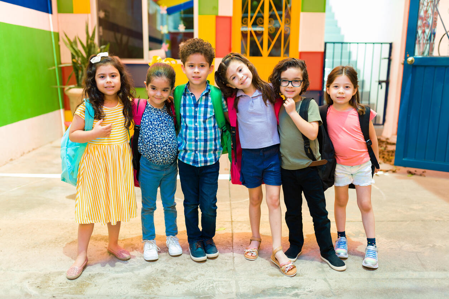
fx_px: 436
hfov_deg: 54.4
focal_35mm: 35
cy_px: 150
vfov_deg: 37.9
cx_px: 224
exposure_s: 1/250
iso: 80
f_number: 1.8
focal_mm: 35
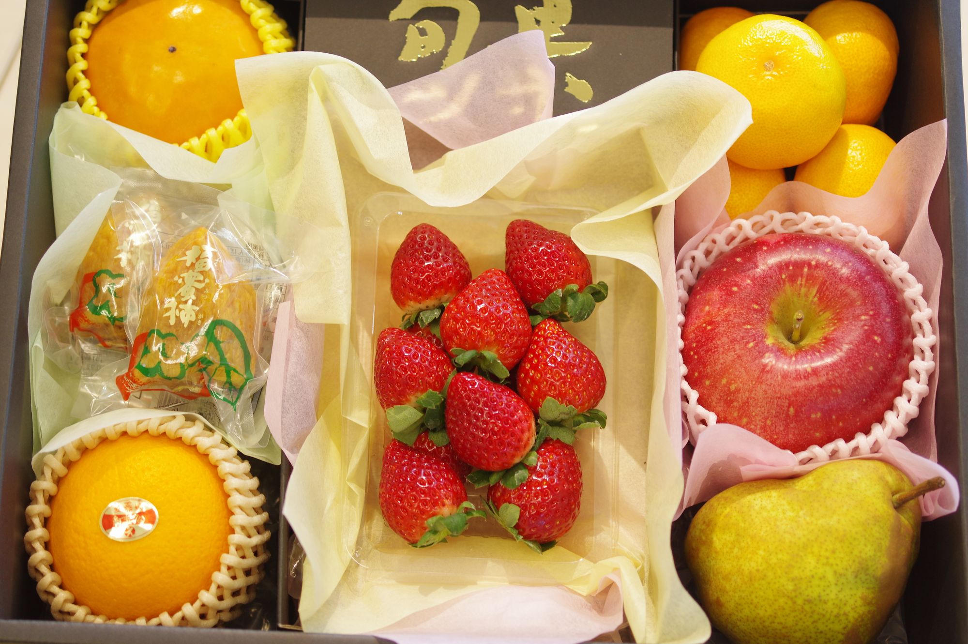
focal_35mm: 75
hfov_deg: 27.0
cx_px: 484
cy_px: 322
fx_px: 2015
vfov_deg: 18.2
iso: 400
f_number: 2.8
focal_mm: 50
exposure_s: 1/100
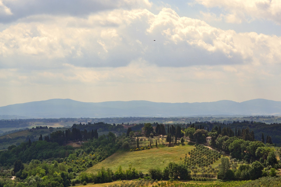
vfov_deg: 16.6
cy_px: 94
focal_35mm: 82
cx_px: 140
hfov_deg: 24.6
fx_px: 644
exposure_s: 1/500
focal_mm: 55
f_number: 11
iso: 320
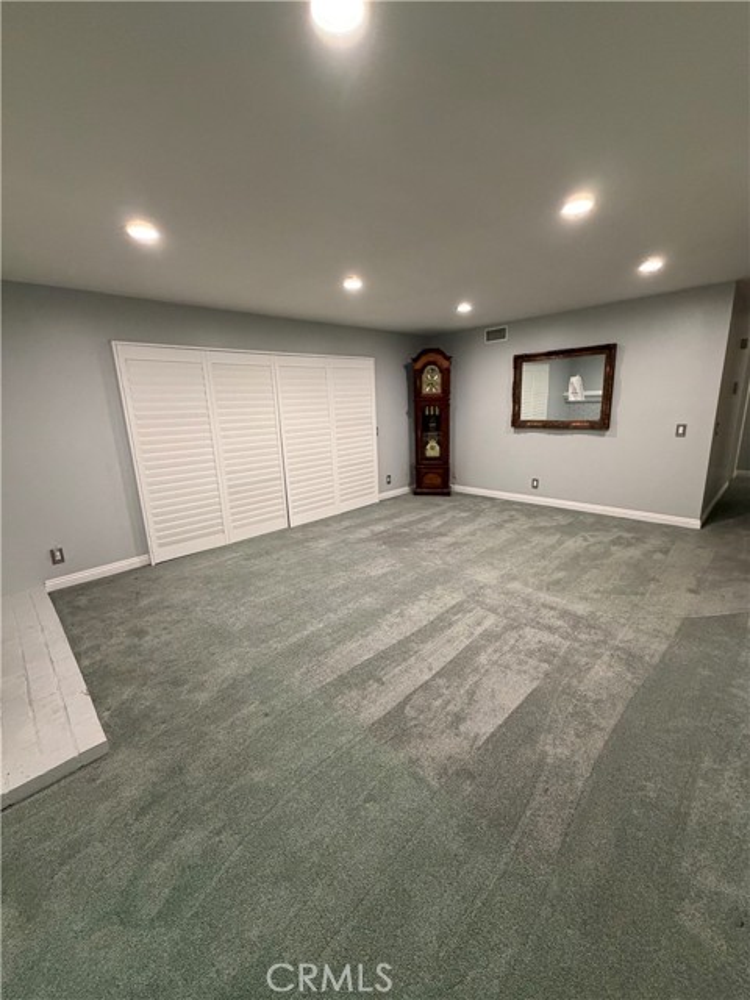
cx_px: 375
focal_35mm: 14
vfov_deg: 102.1
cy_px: 500
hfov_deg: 85.7
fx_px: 404
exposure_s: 1/60
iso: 400
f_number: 2.2
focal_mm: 2.22
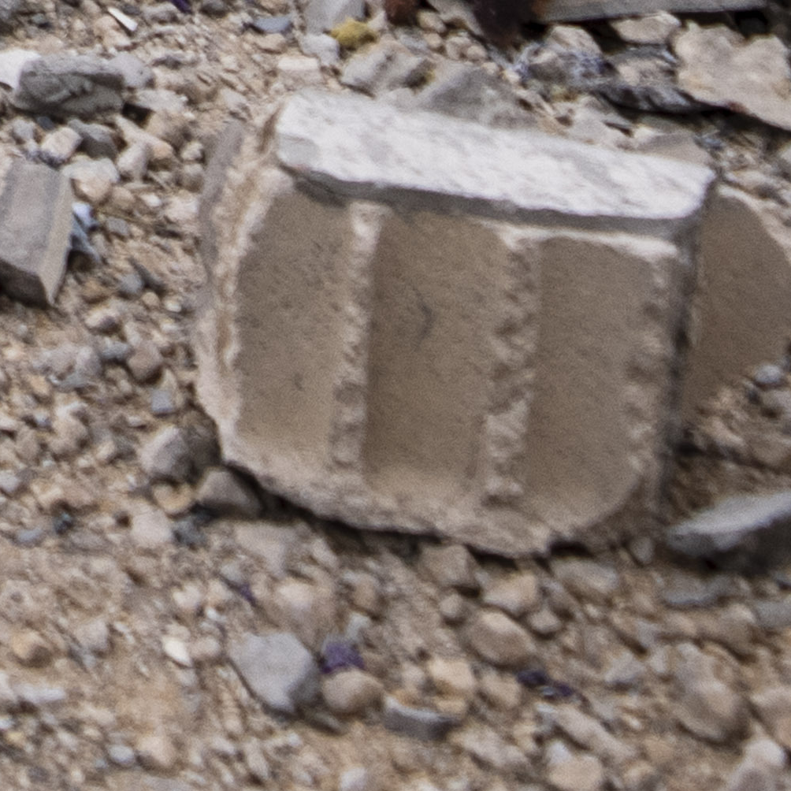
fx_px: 3025
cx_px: -698
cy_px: -1235
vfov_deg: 11.6
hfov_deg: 13.2
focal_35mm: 117
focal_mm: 16
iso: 160
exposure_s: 1/800
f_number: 3.2
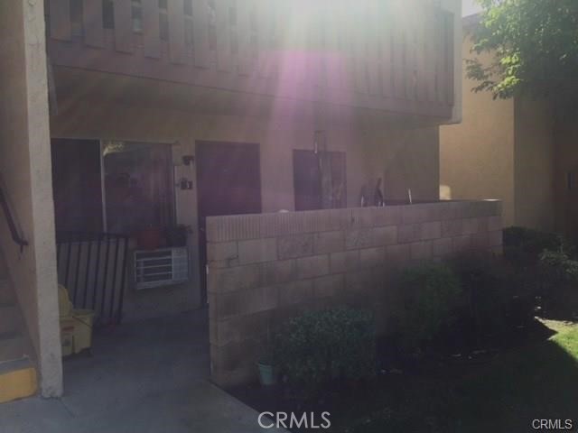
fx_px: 484
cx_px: 289
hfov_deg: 61.7
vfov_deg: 48.2
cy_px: 216
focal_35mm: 29
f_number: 2.2
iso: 32
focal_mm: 4.15
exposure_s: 1/618
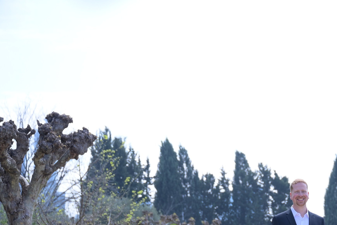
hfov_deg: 15.6
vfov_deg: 10.6
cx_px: 343
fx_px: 1208
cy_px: 197
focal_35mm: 129
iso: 125
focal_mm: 55
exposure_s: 1/800
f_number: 3.5
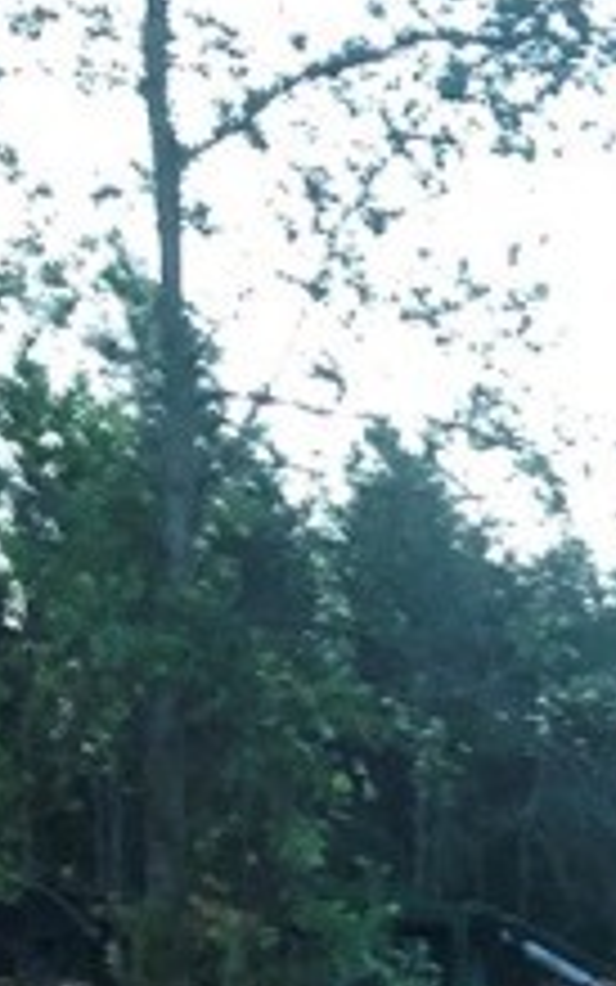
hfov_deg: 12.5
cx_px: 472
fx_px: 2792
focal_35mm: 104
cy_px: 1598
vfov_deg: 17.4
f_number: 1.8
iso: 100
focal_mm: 4
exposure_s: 1/6
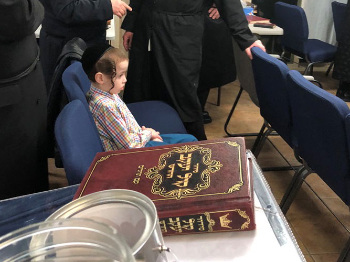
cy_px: 64
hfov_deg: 43.8
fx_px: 435
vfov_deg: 32.9
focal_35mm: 43
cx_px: 156
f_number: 1.8
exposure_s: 1/15
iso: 80
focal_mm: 3.99
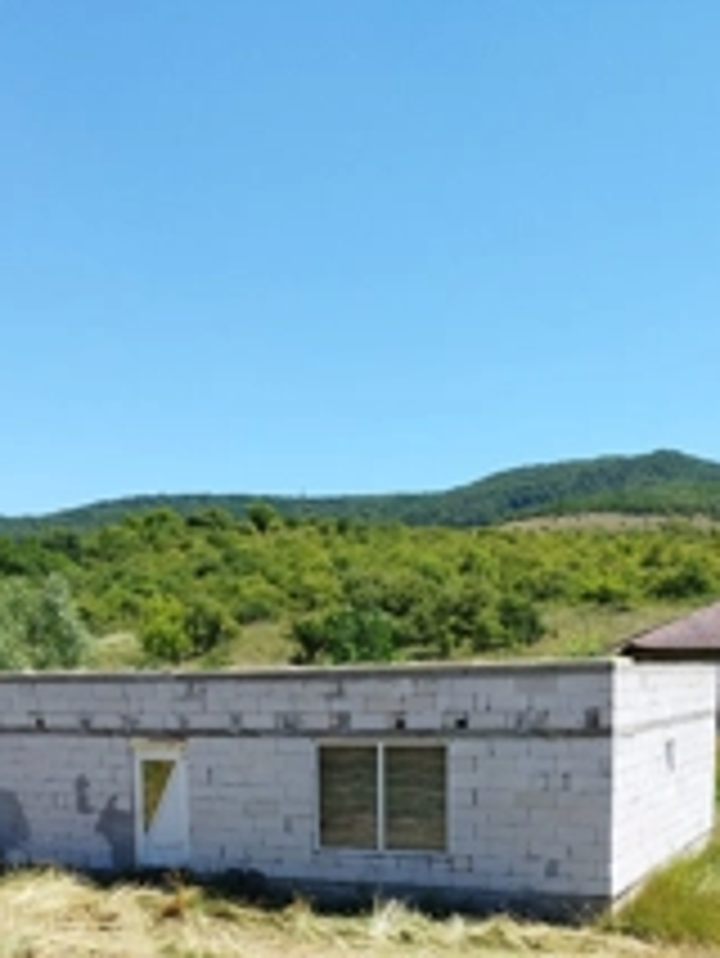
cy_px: 850
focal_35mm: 47
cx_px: 328
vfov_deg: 37.9
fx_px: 1302
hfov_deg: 30.9
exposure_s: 1/513
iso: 50
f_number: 1.89
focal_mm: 5.95
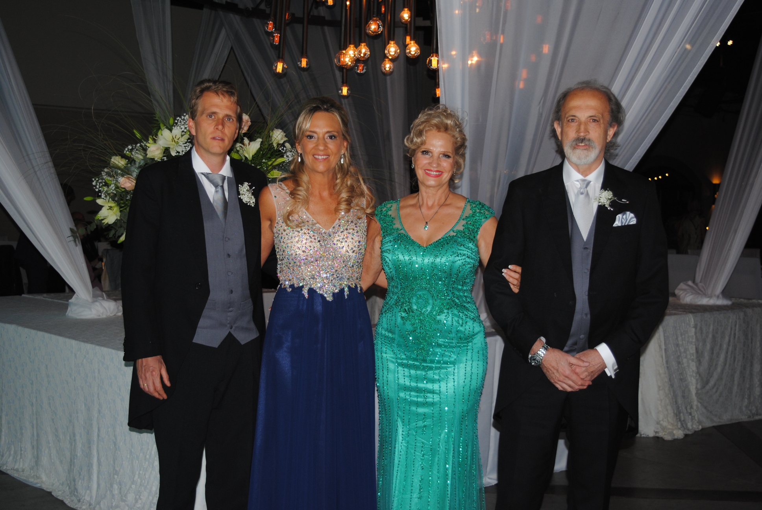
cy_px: 255
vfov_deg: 28.2
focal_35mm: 48
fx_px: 1017
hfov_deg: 41.1
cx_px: 381
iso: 200
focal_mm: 32
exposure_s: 1/60
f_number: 4.5
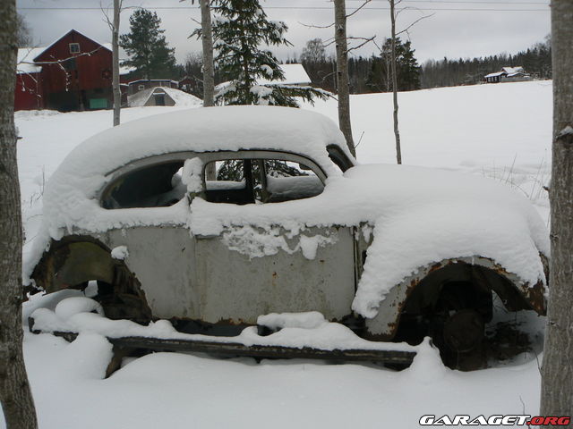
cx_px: 286
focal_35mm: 36
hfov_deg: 51.4
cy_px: 214
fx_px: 596
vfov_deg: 39.7
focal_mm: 6
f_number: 4
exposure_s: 1/60
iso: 80
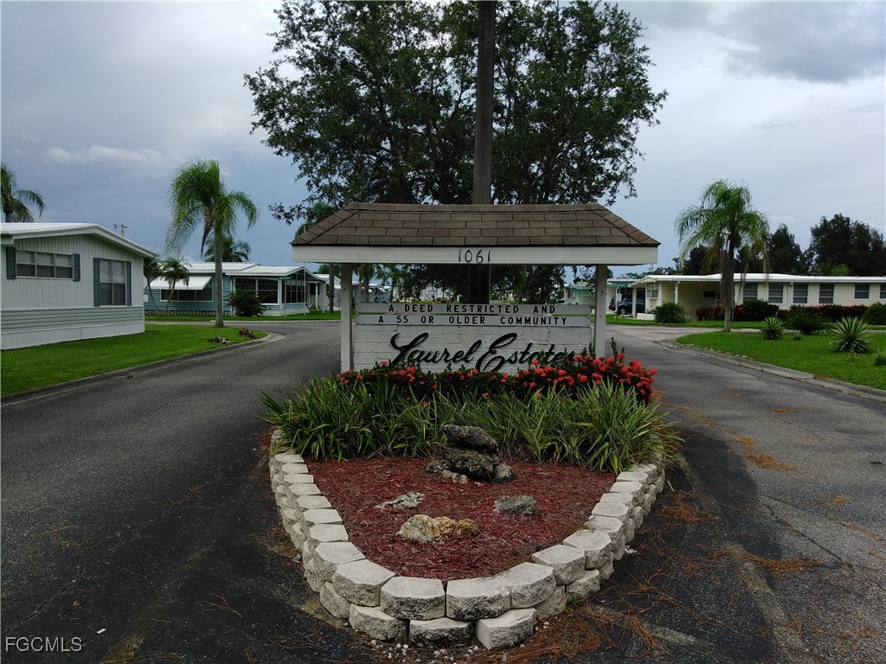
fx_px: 512
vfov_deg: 66.0
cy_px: 332
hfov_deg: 81.7
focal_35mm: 20
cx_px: 443
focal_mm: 3.46
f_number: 2.2
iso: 100
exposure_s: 1/1101
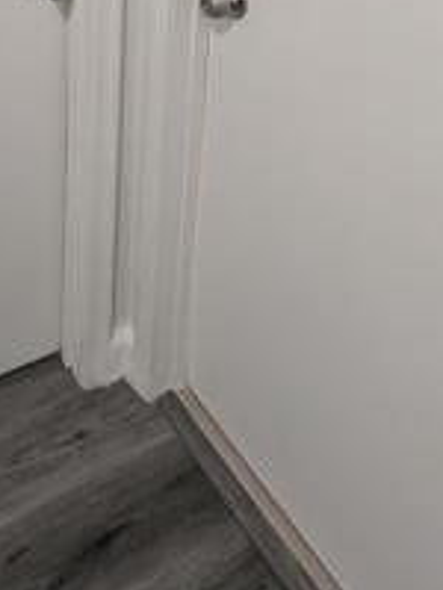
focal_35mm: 39
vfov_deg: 35.6
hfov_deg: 33.4
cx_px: -9
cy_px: -145
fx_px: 665
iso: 127
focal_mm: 1.54
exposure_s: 1/30
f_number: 2.2
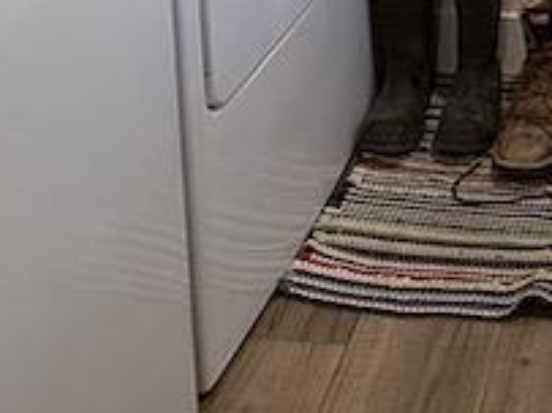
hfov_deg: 25.8
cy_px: -416
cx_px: 628
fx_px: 1100
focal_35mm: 69
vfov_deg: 16.3
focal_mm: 2.22
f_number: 2.2
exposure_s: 1/120
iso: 250
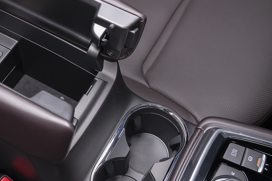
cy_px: 79
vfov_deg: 25.0
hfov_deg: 35.9
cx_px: 62
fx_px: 408
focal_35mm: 54
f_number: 7.1
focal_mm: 31
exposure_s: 1/125
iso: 1000
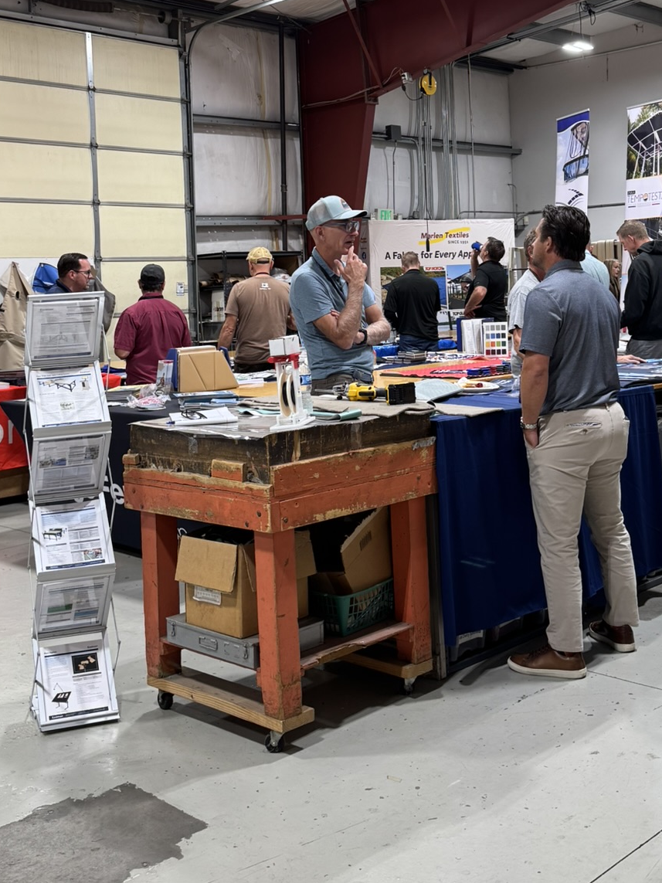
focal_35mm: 43
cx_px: 375
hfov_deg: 33.5
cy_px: 280
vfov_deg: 43.1
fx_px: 1097
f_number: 1.78
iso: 125
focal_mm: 6.76
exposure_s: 1/120
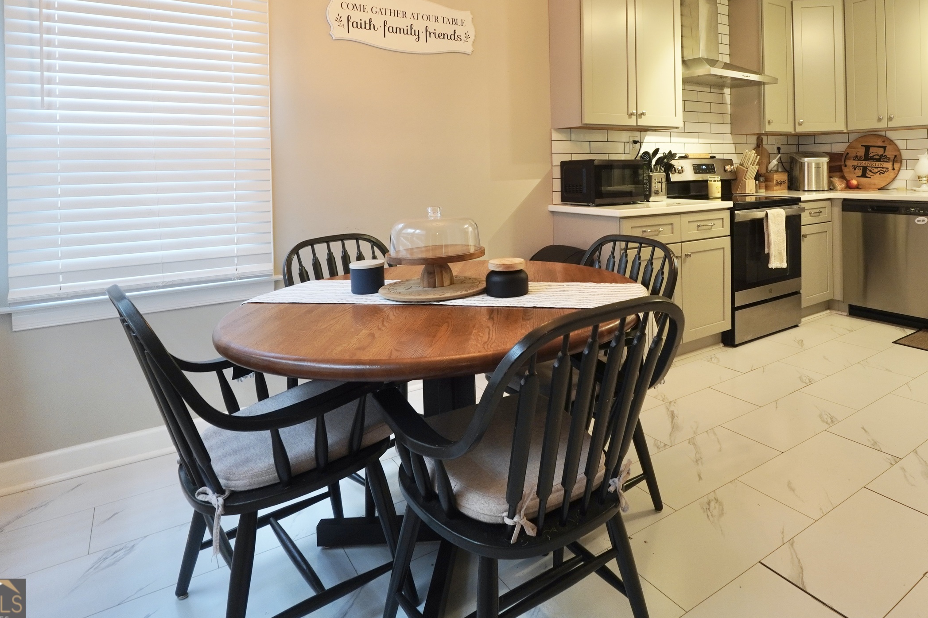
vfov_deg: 55.0
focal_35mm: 22
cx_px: 571
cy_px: 170
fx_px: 567
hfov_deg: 77.4
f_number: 5.6
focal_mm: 10
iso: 400
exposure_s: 1/15
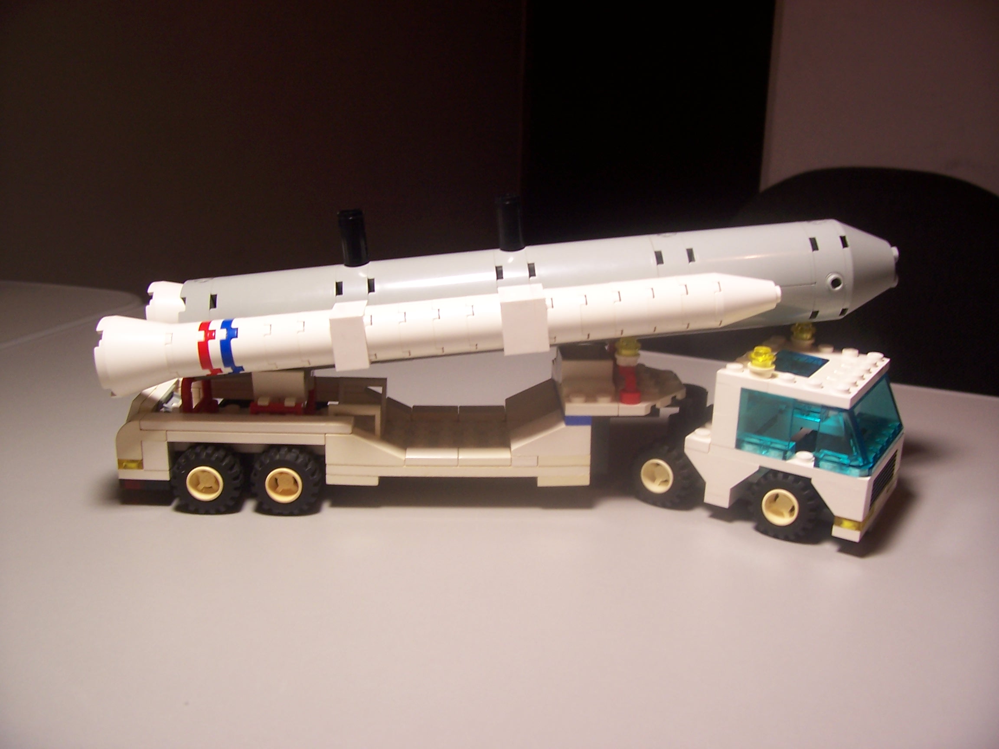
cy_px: 374
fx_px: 981
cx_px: 500
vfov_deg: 41.8
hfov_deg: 54.0
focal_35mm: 34
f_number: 2.7
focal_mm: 5.6
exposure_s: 1/30
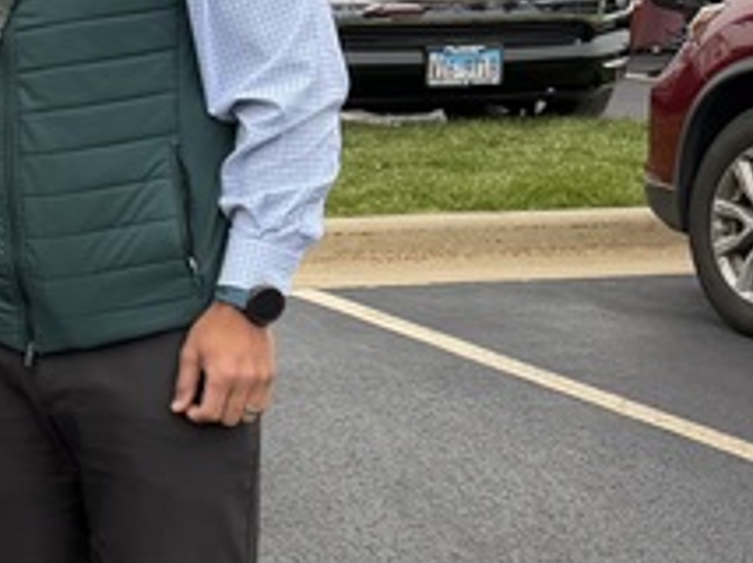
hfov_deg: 14.0
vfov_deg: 12.8
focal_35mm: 115
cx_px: -820
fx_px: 2499
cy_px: 415
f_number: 1.78
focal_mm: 6.76
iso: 80
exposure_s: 1/121
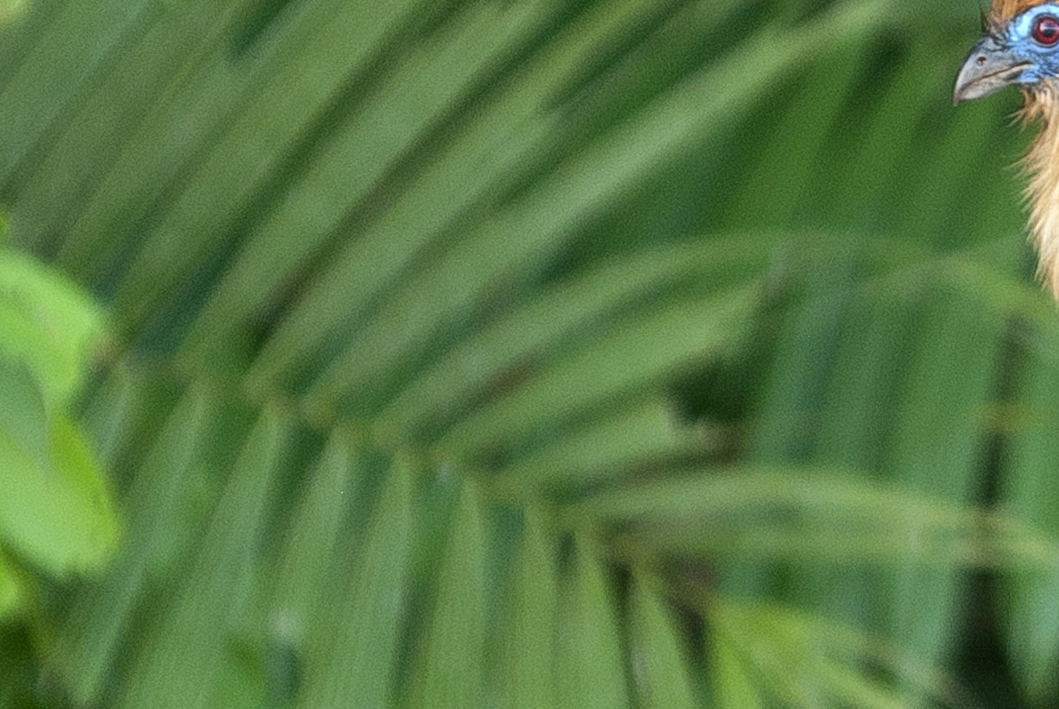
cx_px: 1016
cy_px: 431
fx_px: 20235
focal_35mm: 687
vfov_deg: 2.0
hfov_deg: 3.0
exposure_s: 1/125
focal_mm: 200
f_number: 2.8
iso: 200
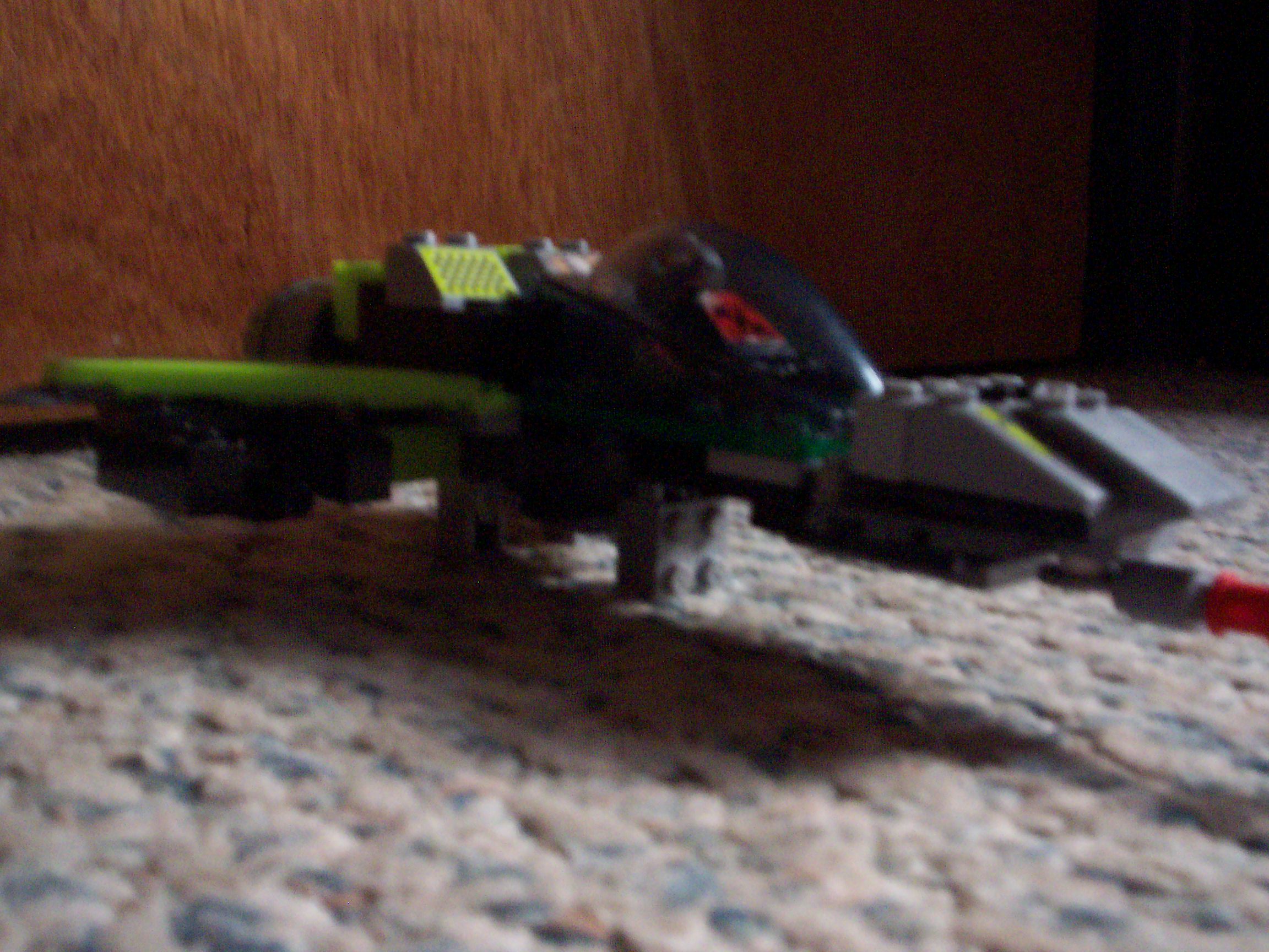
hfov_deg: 51.4
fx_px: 1320
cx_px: 634
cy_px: 476
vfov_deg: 39.7
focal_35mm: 36
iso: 400
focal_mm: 5.9
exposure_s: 1/8
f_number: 4.5
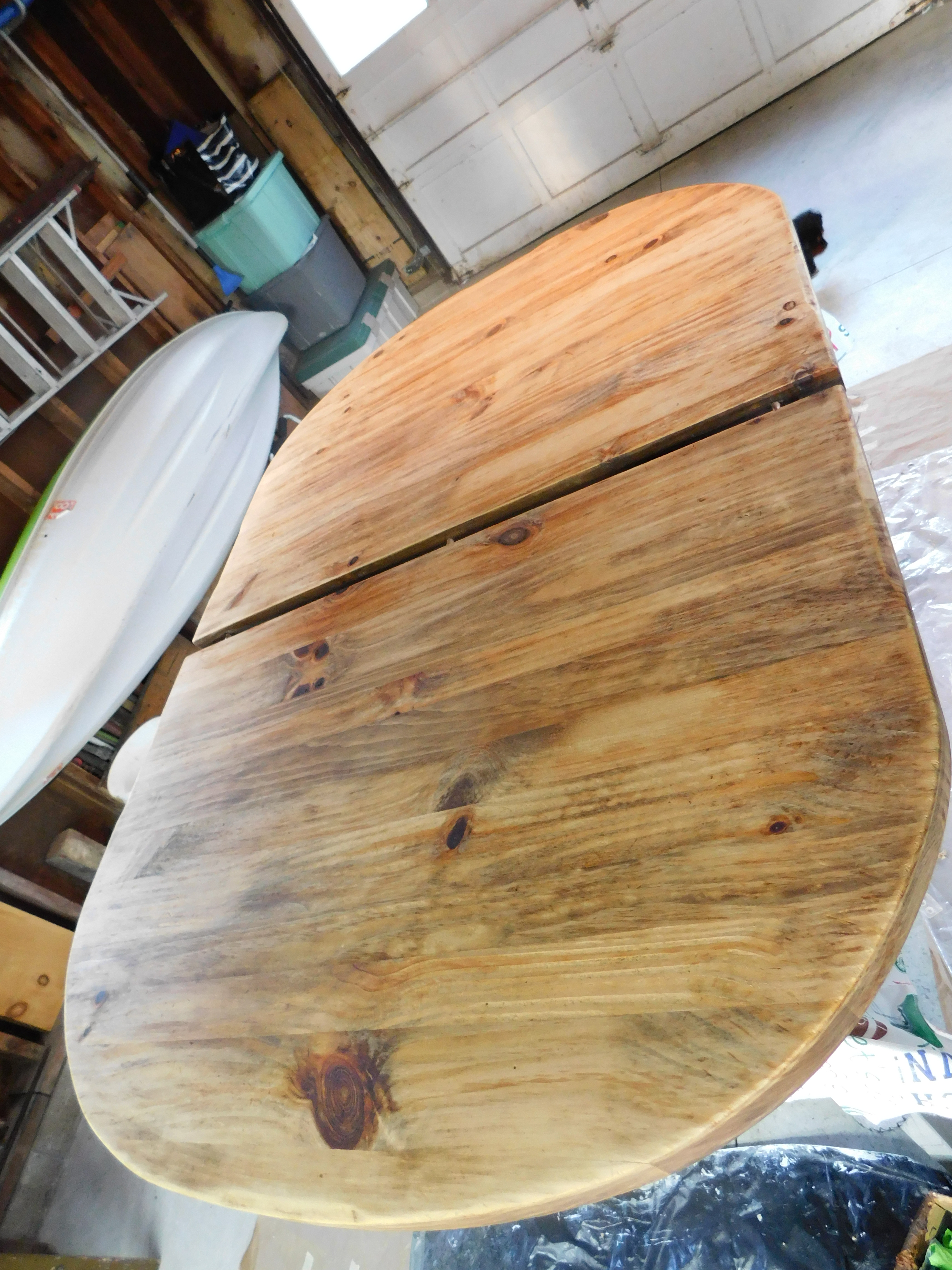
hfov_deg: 58.9
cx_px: 476
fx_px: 843
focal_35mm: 23
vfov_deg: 73.9
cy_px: 635
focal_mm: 4
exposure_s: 1/13
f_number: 3
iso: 400
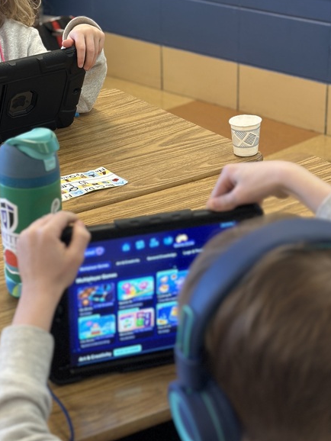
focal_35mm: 85
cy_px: 198
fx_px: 1083
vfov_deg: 23.0
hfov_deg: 17.3
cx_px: 84
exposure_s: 1/60
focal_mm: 6.86
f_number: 1.78
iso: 160
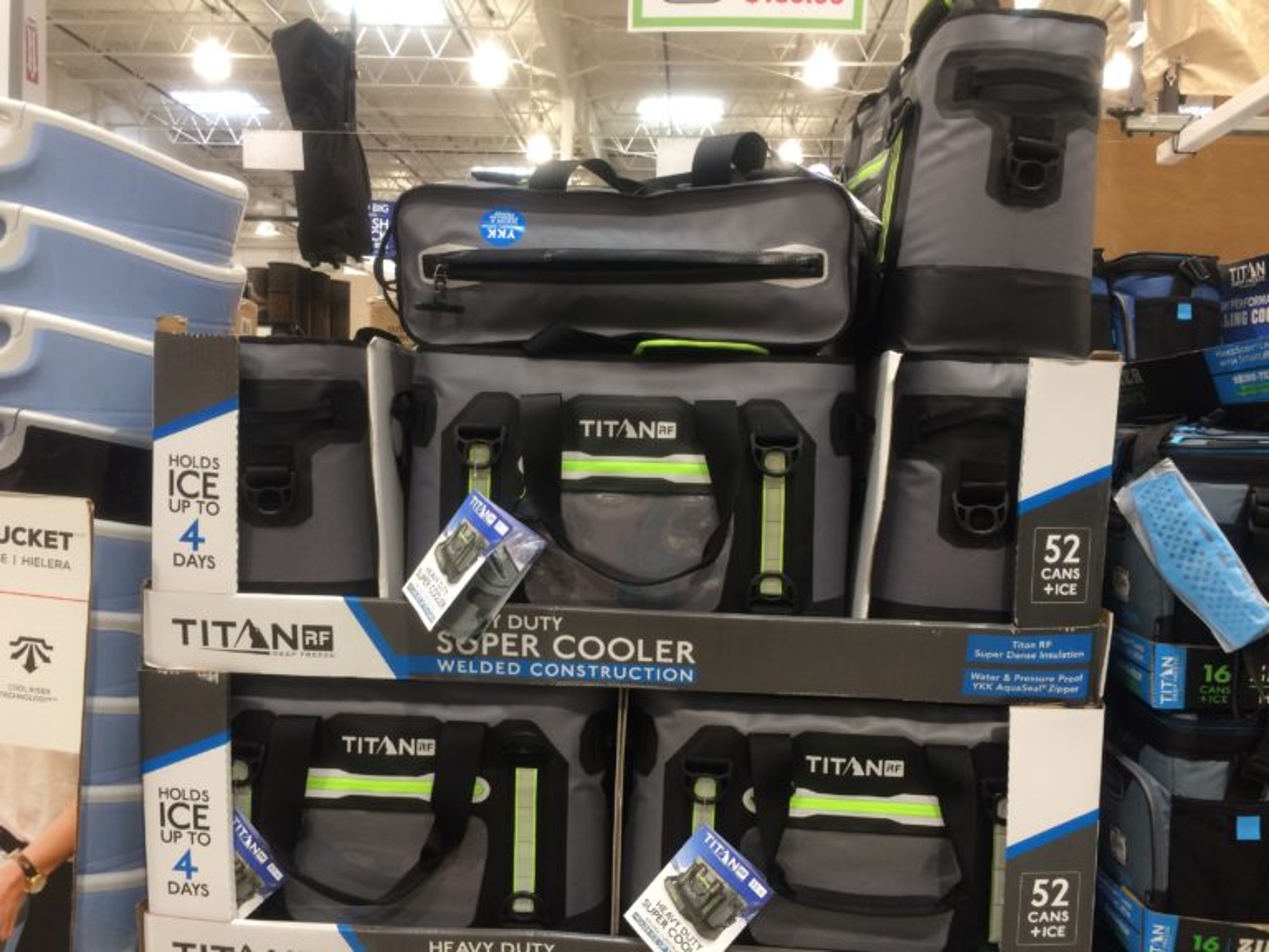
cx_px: 634
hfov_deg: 61.7
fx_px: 1063
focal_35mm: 29
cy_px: 476
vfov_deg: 48.2
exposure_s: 1/30
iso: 125
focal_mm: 4.15
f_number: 2.2
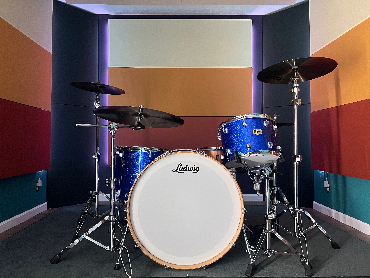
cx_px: 185
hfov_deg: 67.3
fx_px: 278
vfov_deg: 53.1
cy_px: 139
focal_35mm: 26
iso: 400
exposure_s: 1/40
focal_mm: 5.7
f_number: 1.5
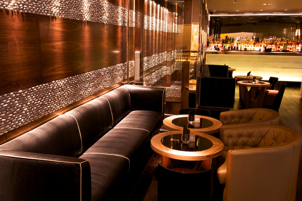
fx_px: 268
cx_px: 151
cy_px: 100
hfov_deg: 58.7
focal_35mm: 32
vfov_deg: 41.1
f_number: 8
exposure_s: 1
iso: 200
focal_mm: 32
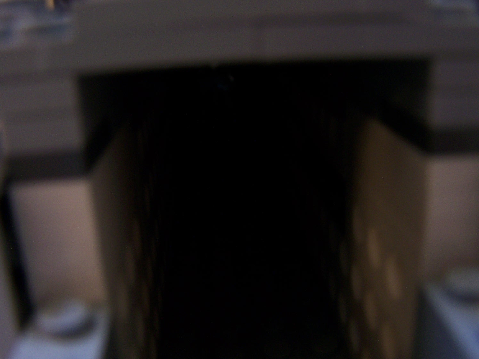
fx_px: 526
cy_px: 180
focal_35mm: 38
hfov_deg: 49.0
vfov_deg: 37.7
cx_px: 240
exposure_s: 1/8
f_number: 2.8
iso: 160
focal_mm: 6.3
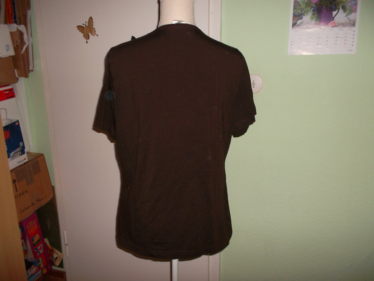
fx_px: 303
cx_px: 187
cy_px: 140
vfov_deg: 49.8
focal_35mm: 28
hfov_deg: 63.4
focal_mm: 4.1
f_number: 3.3
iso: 100
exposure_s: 1/45
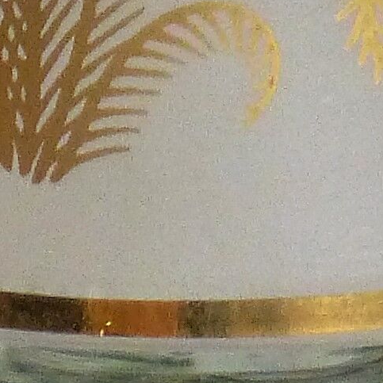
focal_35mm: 1457
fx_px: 18238
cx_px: -56
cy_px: -693
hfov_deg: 1.2
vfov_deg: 1.2
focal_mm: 32.5
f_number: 2.8
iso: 400
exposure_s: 1/80
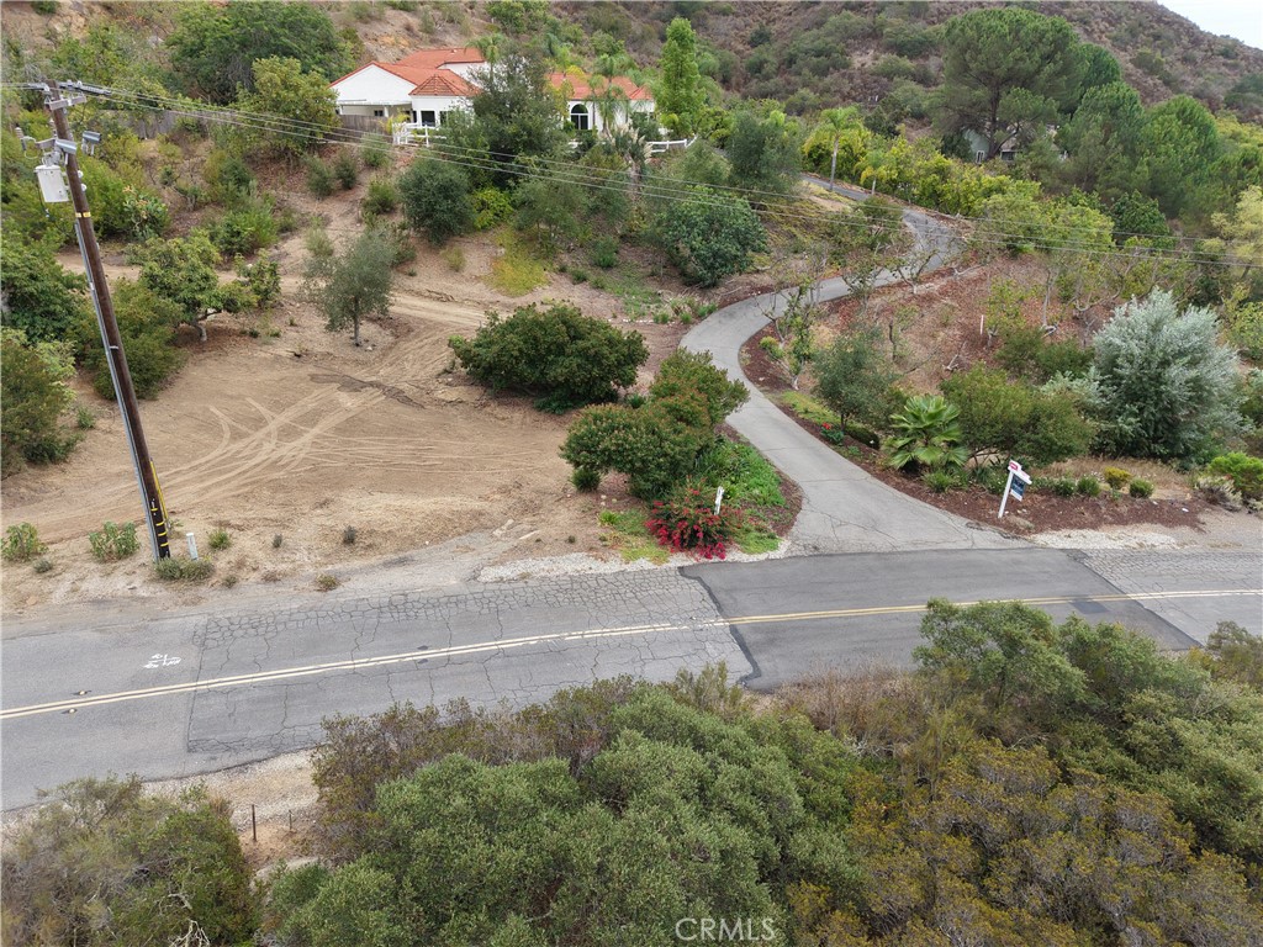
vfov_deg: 56.8
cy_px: 474
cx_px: 632
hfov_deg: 71.6
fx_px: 876
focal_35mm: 24
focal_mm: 8.67
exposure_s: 1/500
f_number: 1.8
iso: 100
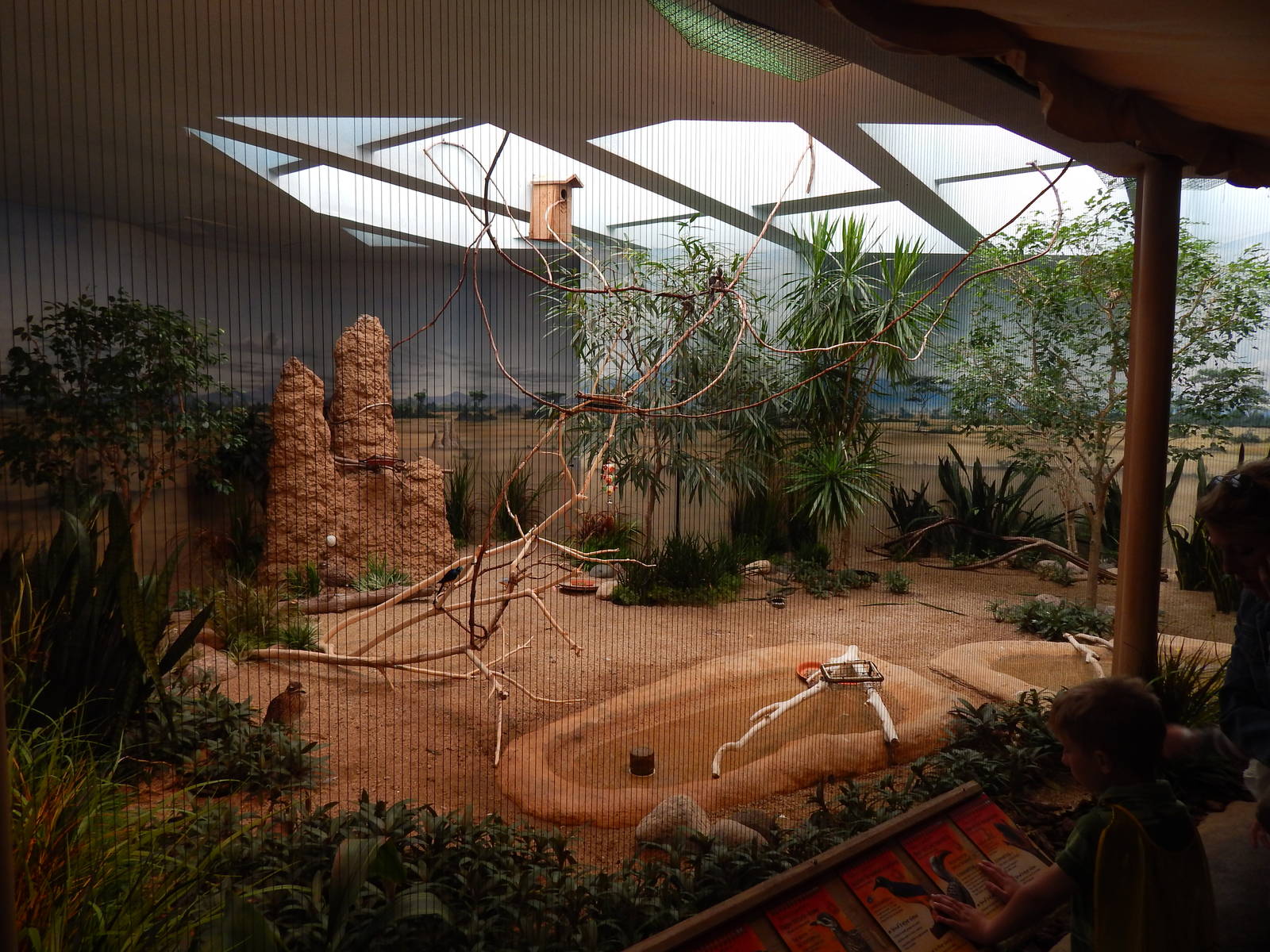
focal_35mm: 23
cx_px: 635
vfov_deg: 58.9
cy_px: 476
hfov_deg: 73.9
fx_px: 844
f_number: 3
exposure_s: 1/100
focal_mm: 4
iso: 125
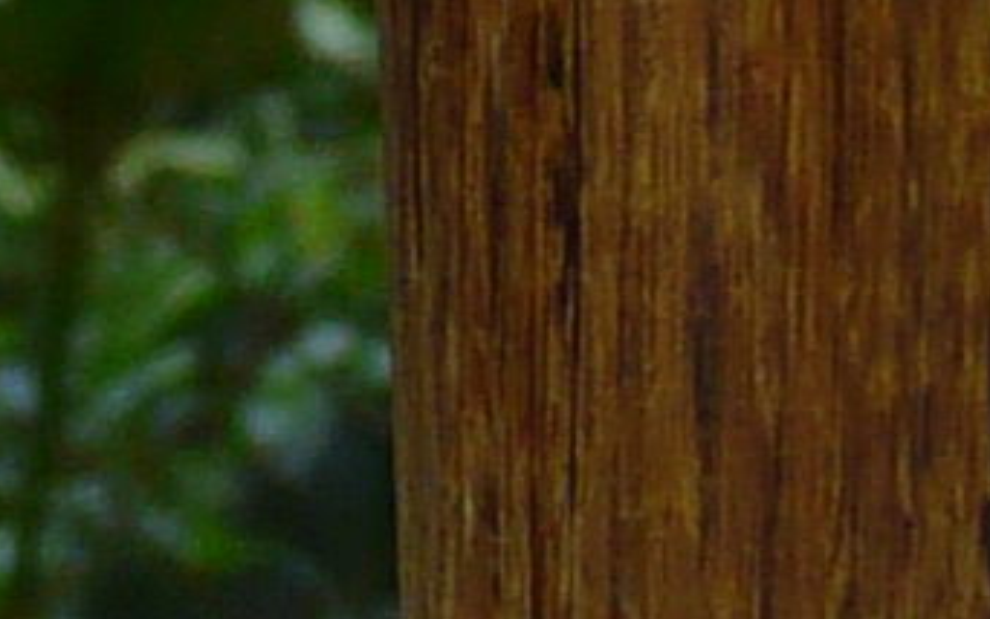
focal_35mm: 283
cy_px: -723
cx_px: -1236
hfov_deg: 7.1
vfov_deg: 4.6
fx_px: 7638
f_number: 2.8
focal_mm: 4.6
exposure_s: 1/100
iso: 100
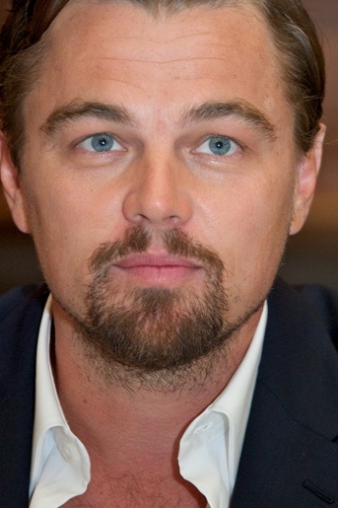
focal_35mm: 326
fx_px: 4594
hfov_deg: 4.2
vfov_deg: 6.3
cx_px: 173
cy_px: 271
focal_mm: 210
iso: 2500
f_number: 5.6
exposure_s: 1/60
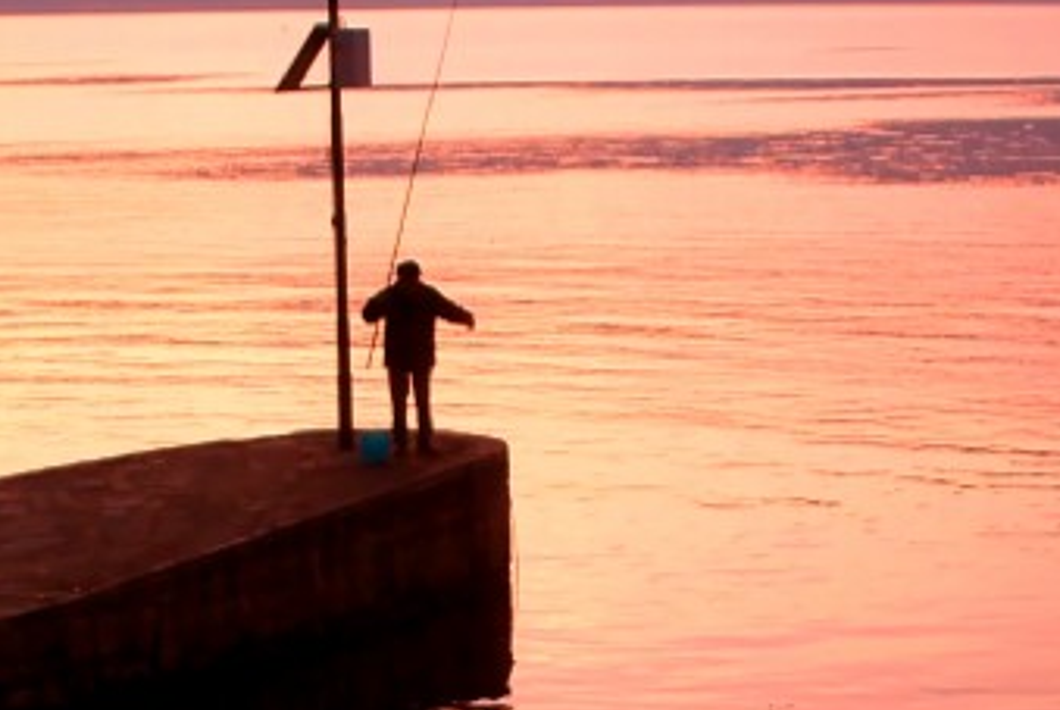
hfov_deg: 16.5
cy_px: 865
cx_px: 507
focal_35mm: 124
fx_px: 3656
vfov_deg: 10.9
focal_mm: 28
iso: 800
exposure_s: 1/125
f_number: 9
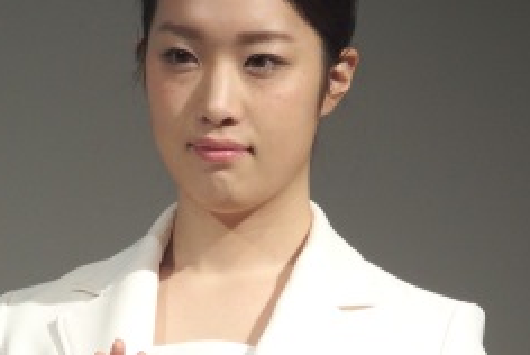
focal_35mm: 570
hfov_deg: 3.6
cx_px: 186
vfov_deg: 2.4
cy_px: 279
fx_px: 8402
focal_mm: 56.7
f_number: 2.8
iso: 400
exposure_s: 1/125
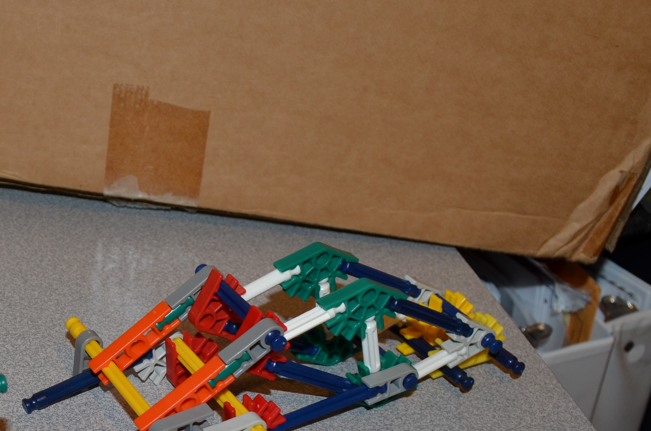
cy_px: 331
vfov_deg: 23.0
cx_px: 45
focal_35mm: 58
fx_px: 1047
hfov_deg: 32.5
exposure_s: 1/30
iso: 200
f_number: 5.6
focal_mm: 18
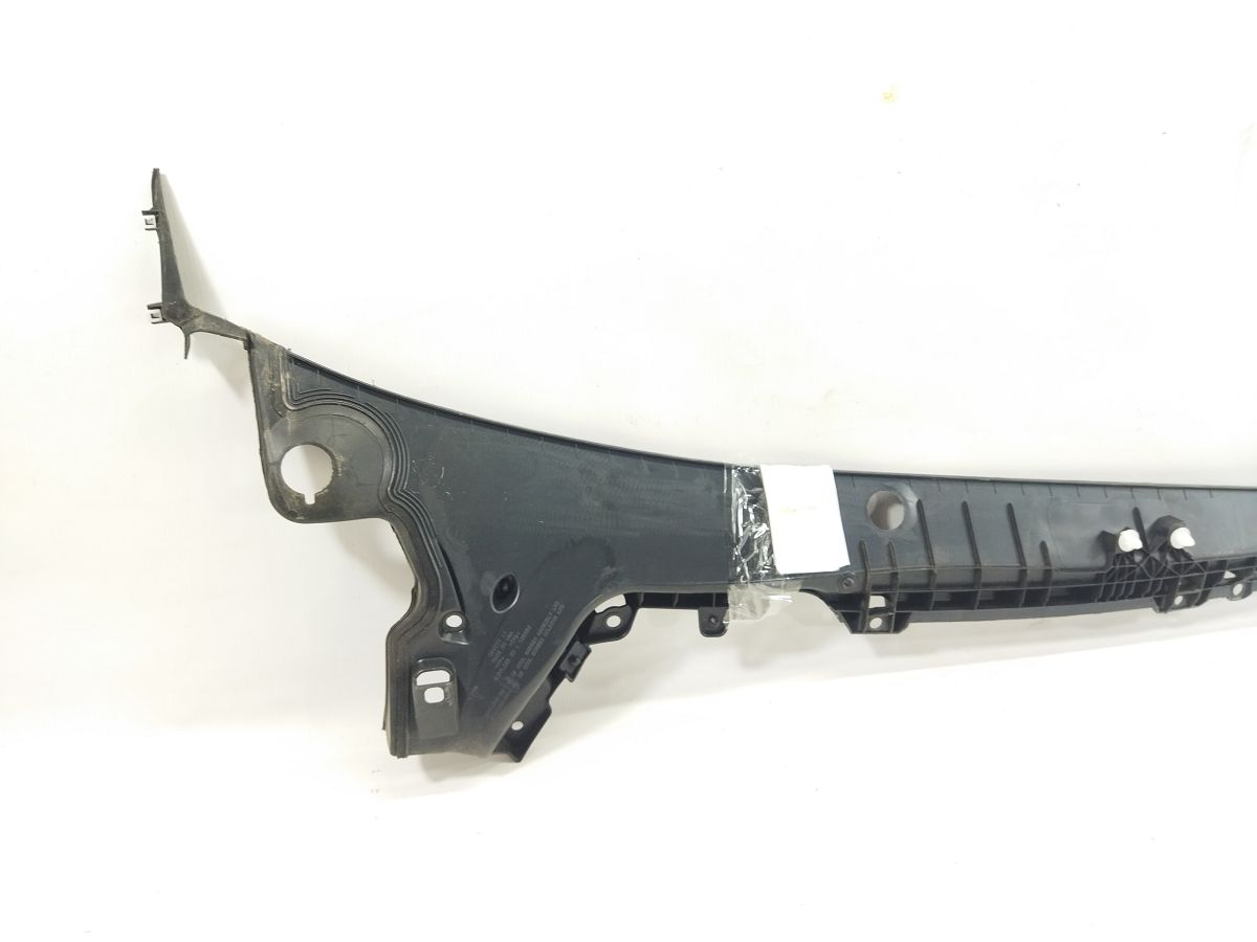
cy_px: 471
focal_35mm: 27
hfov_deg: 65.3
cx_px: 628
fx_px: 980
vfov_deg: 51.4
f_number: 1.79
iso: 110
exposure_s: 1/50
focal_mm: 4.71
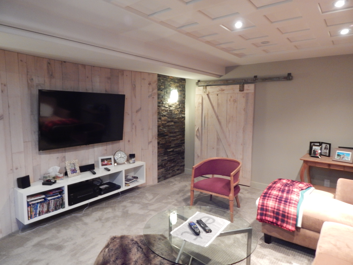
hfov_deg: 76.4
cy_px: 132
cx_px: 176
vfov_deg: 61.1
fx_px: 224
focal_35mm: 22
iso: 400
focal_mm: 4
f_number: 3
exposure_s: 1/8
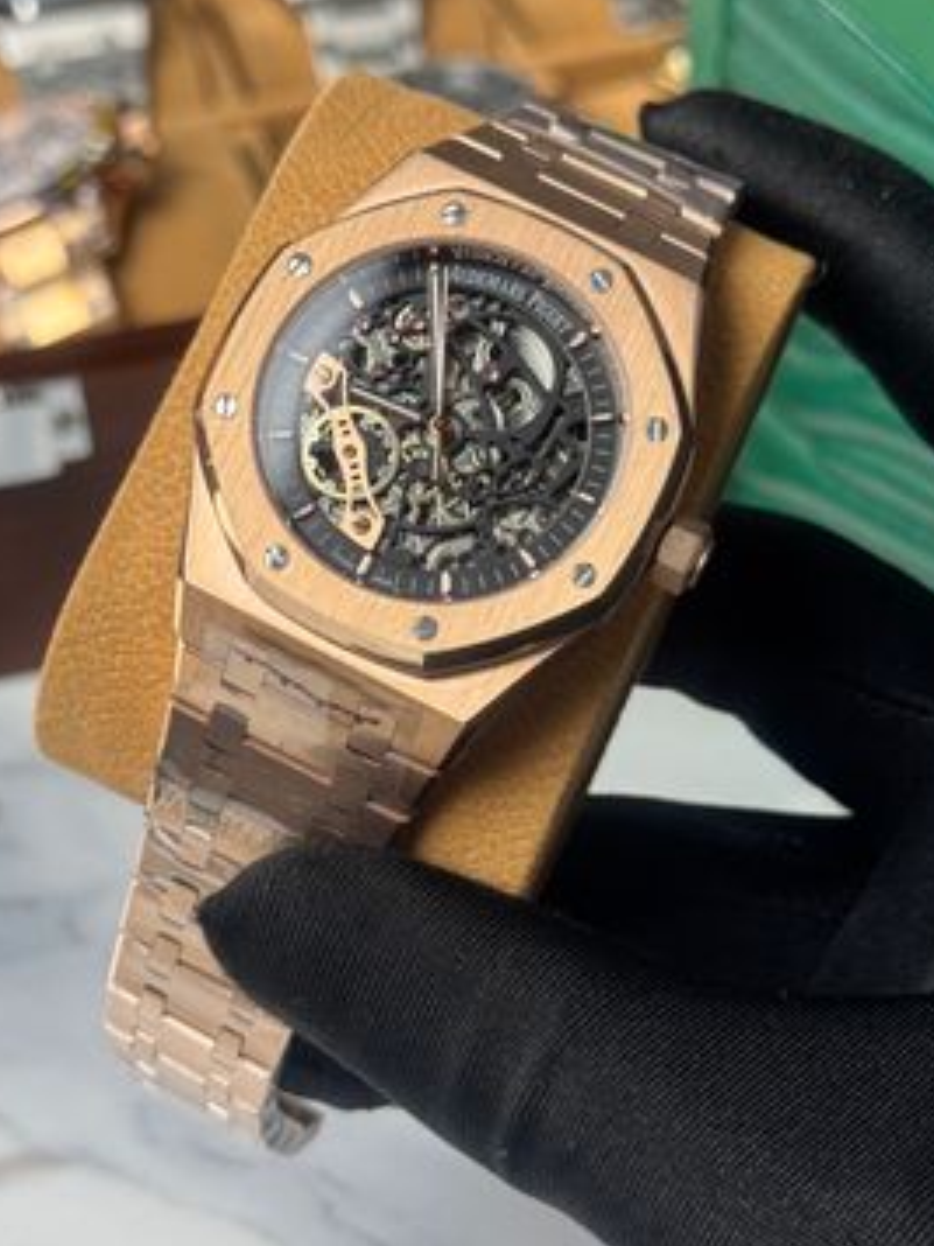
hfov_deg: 27.0
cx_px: 444
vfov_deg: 35.5
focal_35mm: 54
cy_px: 553
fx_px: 1943
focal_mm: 6.76
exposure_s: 1/121
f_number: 1.78
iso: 50
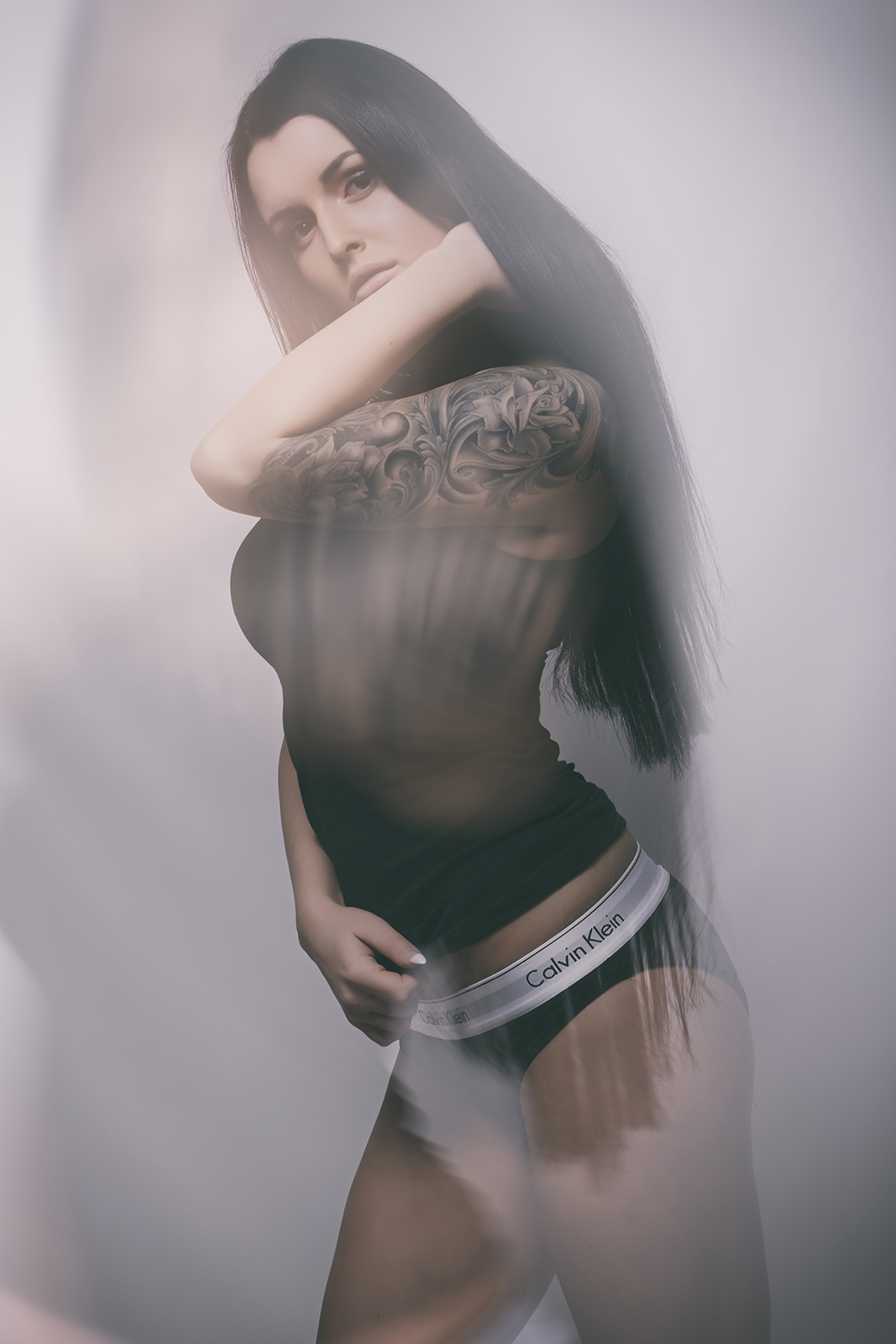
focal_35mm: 82
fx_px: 3079
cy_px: 672
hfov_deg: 16.6
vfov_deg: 24.6
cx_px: 448
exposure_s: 1/200
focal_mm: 55
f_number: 13
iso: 100
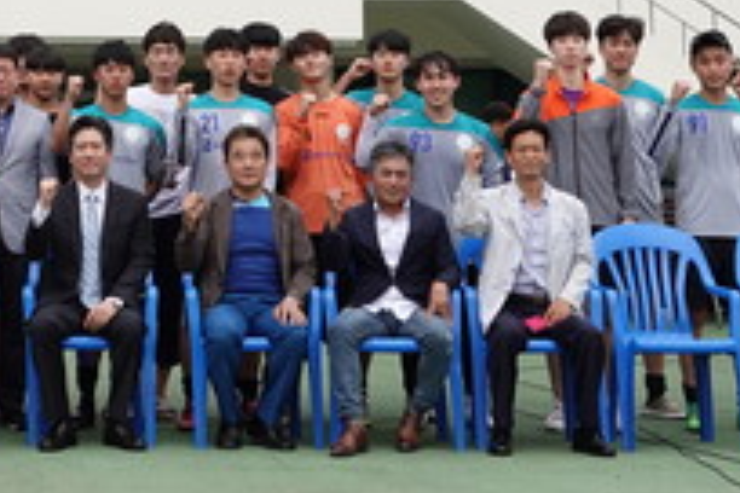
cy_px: -167
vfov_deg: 13.2
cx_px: -4
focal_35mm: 100
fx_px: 2055
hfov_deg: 19.8
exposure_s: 1/400
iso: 100
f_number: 3.5
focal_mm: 12.33
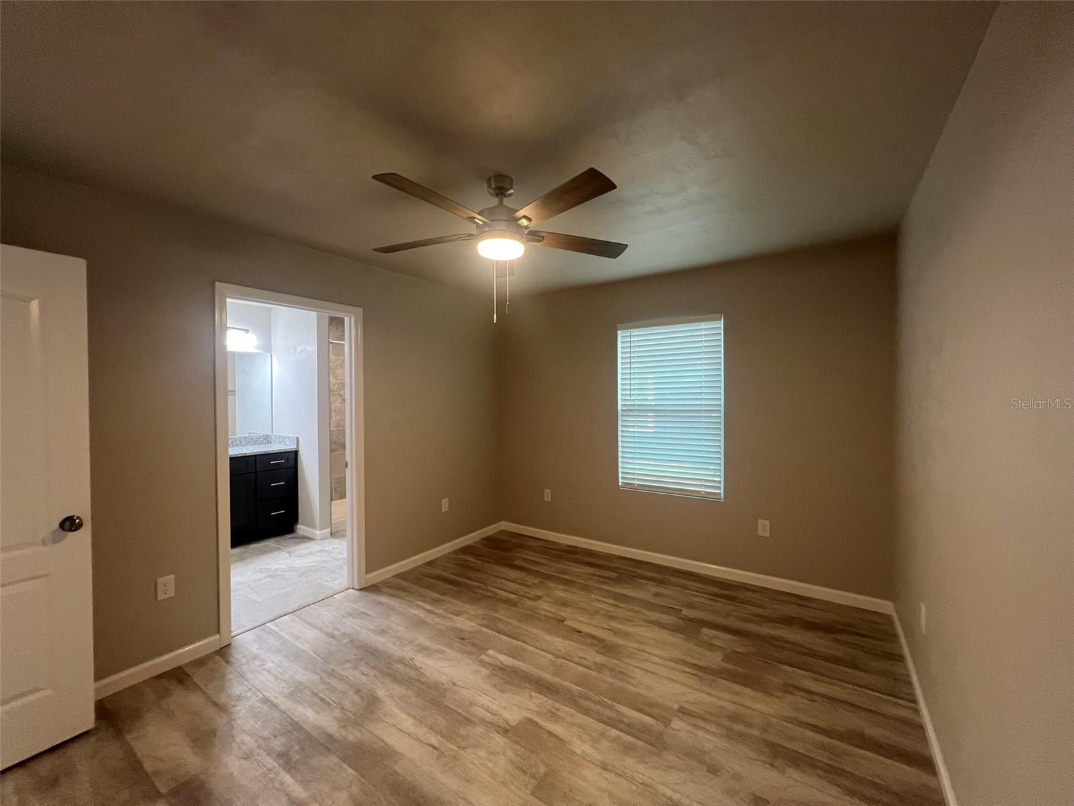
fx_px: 403
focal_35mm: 13
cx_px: 537
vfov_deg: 89.9
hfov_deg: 106.2
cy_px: 403
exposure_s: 1/60
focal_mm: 1.57
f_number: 1.8
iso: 200
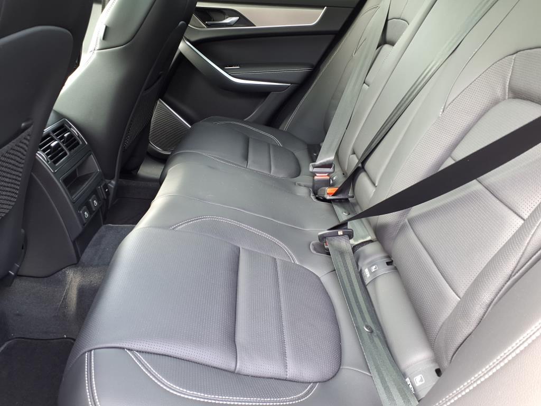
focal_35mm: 27
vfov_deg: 51.4
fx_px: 422
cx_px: 270
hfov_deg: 65.3
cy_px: 203
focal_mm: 3.58
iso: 100
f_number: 1.9
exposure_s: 1/40
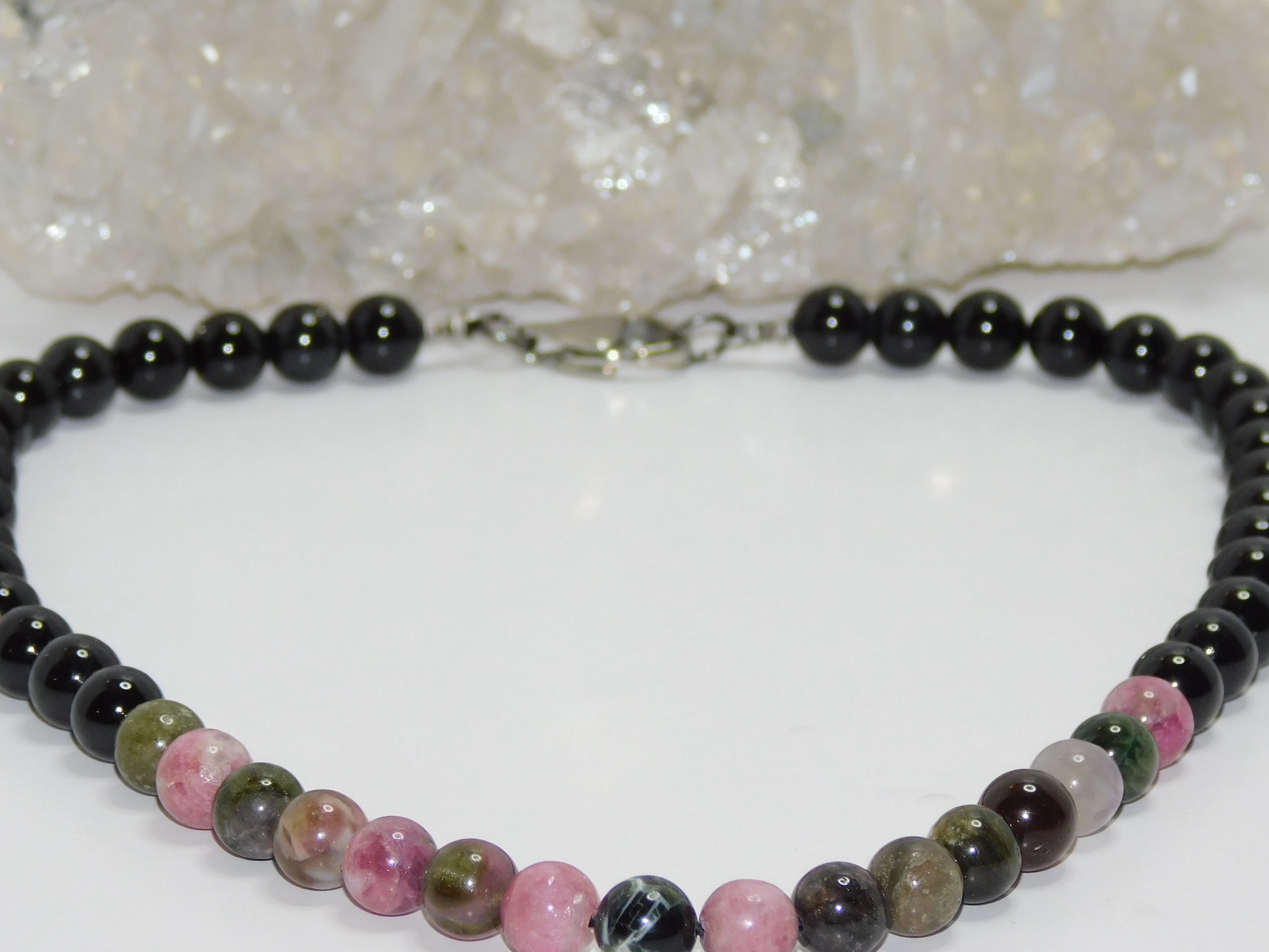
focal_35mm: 163
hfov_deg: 12.1
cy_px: 513
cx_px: 618
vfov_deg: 9.1
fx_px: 5975
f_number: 5
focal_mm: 23.7
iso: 200
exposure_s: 1/60
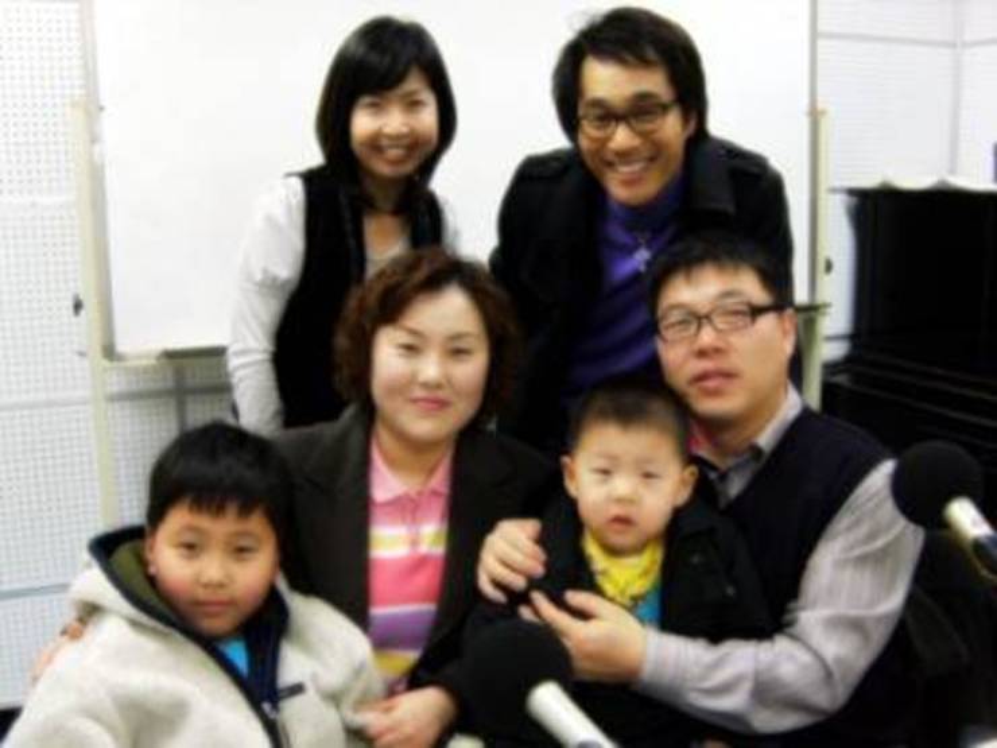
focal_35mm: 35
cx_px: 498
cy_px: 374
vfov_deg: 40.7
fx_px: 1008
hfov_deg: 52.6
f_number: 2.8
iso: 123
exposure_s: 1/15
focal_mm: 7.4
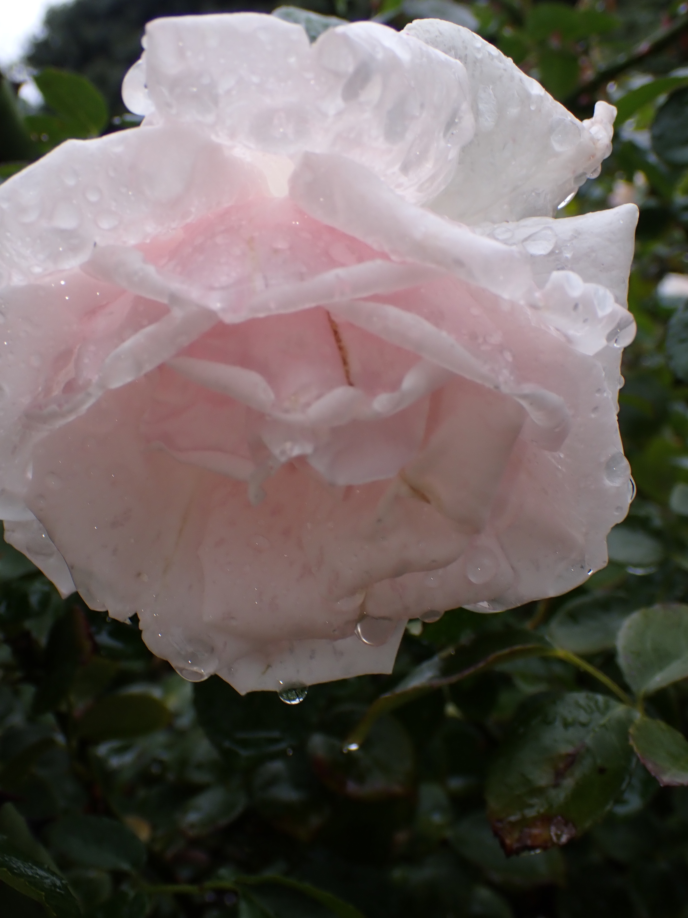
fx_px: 1166
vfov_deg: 42.9
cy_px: 459
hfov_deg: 32.9
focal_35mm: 44
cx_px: 344
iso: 160
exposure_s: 1/160
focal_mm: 7.84
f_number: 4
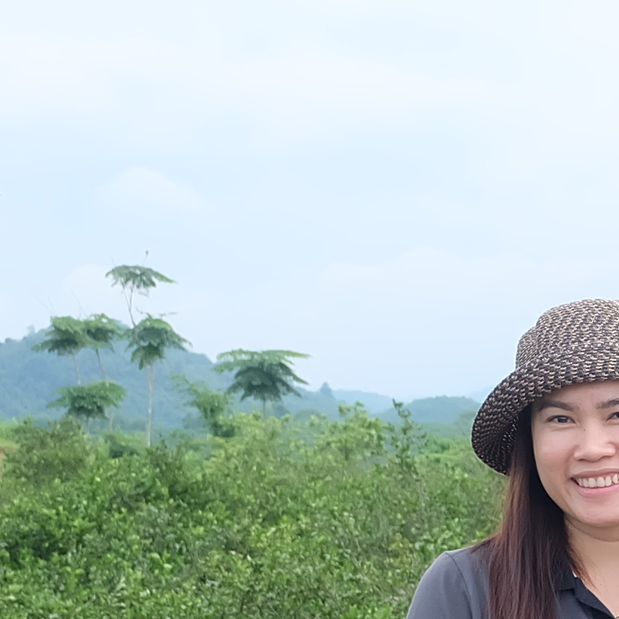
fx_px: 3176
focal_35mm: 157
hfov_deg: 10.2
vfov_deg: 11.1
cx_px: 1281
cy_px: 386
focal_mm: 24.3
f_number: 5
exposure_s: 1/450
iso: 400
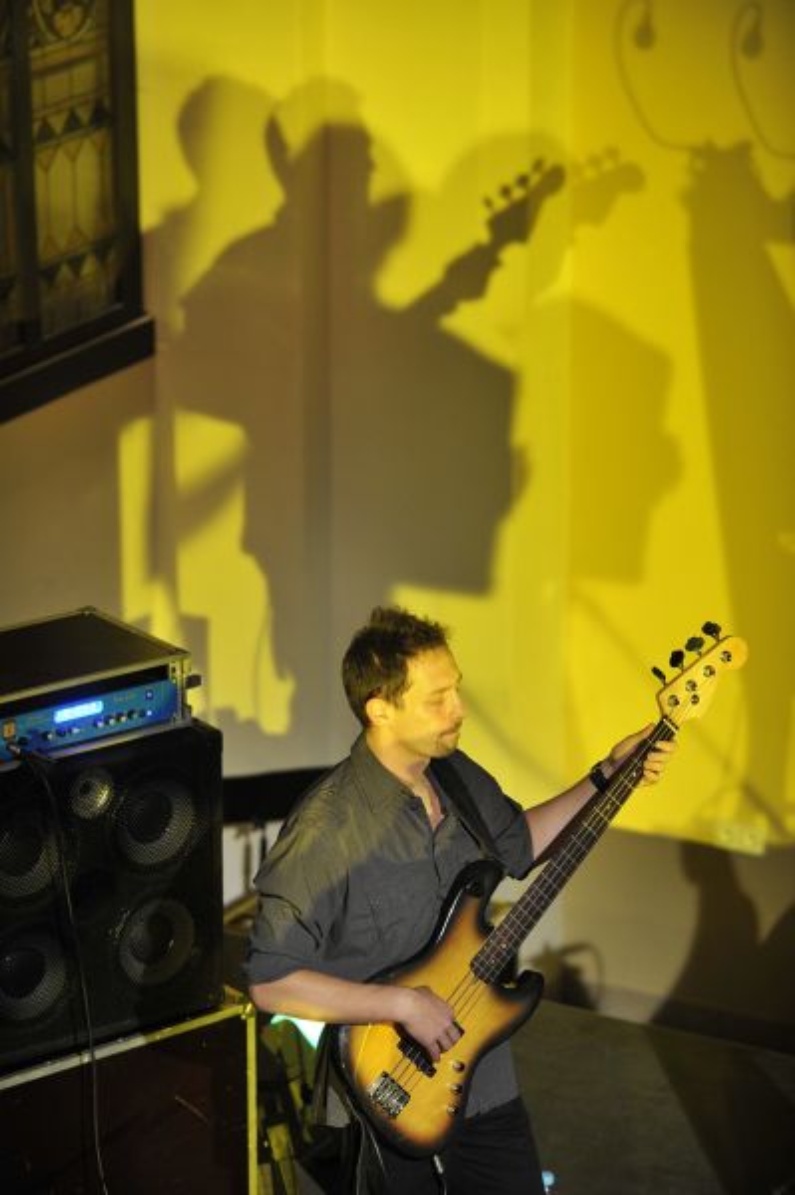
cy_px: 598
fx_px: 4479
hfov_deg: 10.1
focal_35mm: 135
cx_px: 398
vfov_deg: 15.2
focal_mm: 135
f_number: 2.8
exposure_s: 1/125
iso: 1600
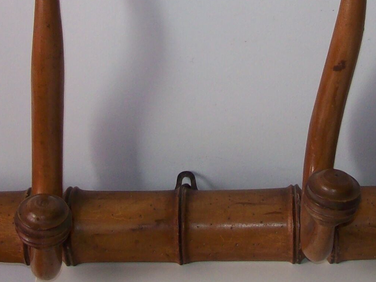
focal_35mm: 101
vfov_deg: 14.5
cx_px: 209
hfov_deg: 19.4
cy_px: 41
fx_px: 1097
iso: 80
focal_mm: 6
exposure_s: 1/64
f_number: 2.7
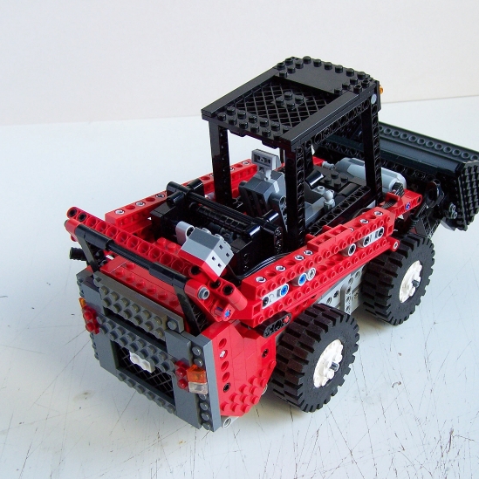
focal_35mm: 49
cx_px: 291
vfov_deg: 34.7
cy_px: 250
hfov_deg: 34.5
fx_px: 767
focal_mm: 6.3
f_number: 2.8
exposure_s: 1/30
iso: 125
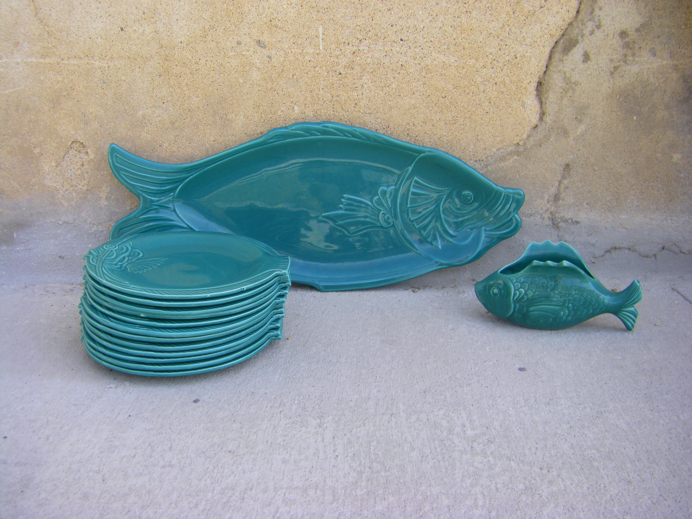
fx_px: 760
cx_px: 346
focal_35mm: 38
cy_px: 260
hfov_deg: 49.0
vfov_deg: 37.7
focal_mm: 6.3
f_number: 3.5
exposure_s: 1/200
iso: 64
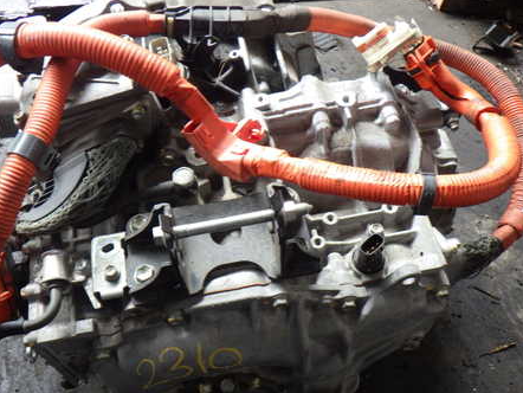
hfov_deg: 48.8
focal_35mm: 38
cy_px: 215
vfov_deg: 37.7
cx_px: 219
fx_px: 574
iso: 200
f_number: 3.5
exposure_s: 1/45
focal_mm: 5
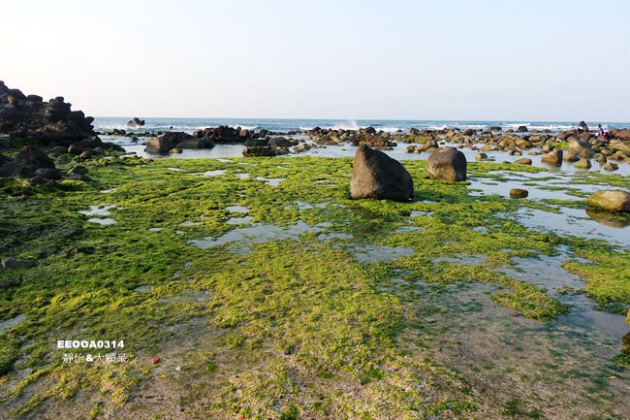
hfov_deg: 73.8
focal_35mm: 24
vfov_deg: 53.1
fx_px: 420
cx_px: 315
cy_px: 210
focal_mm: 8.8
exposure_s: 1/250
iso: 125
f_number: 4
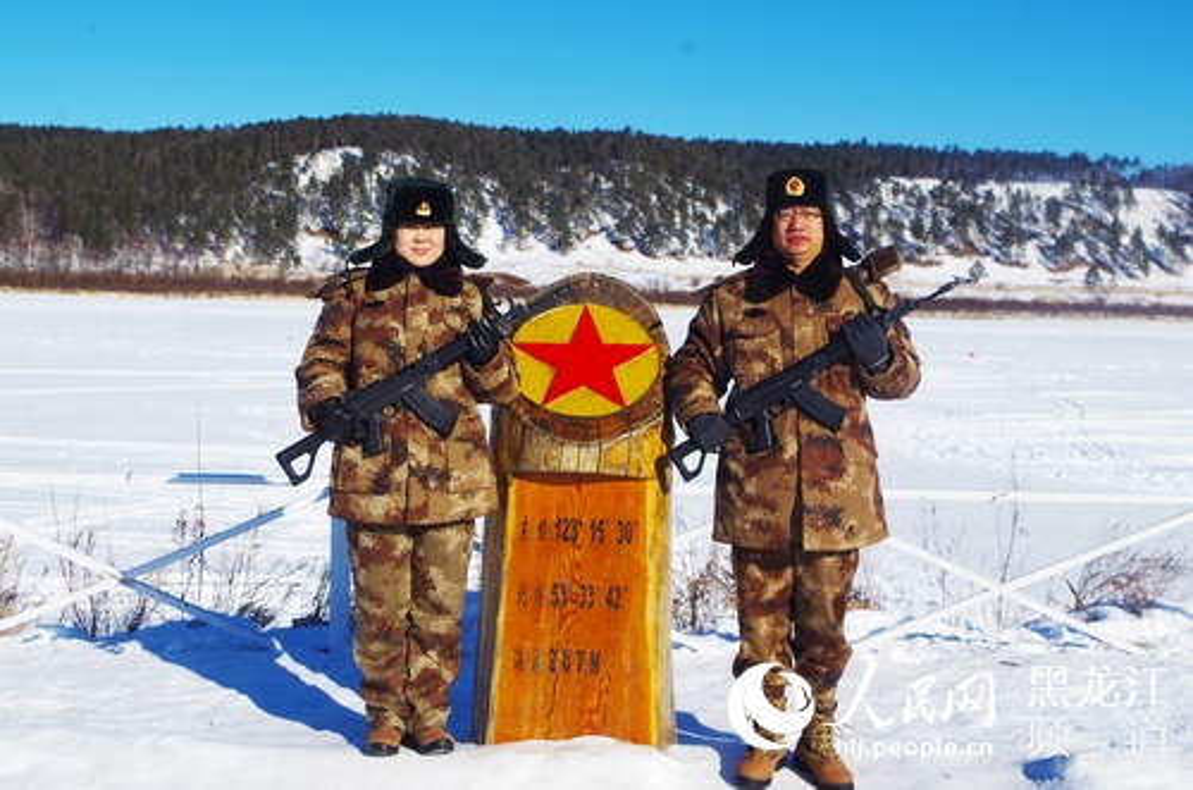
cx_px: 596
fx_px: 1620
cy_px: 395
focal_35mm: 49
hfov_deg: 40.4
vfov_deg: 27.4
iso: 100
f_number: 9
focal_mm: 32.5
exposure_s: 1/400
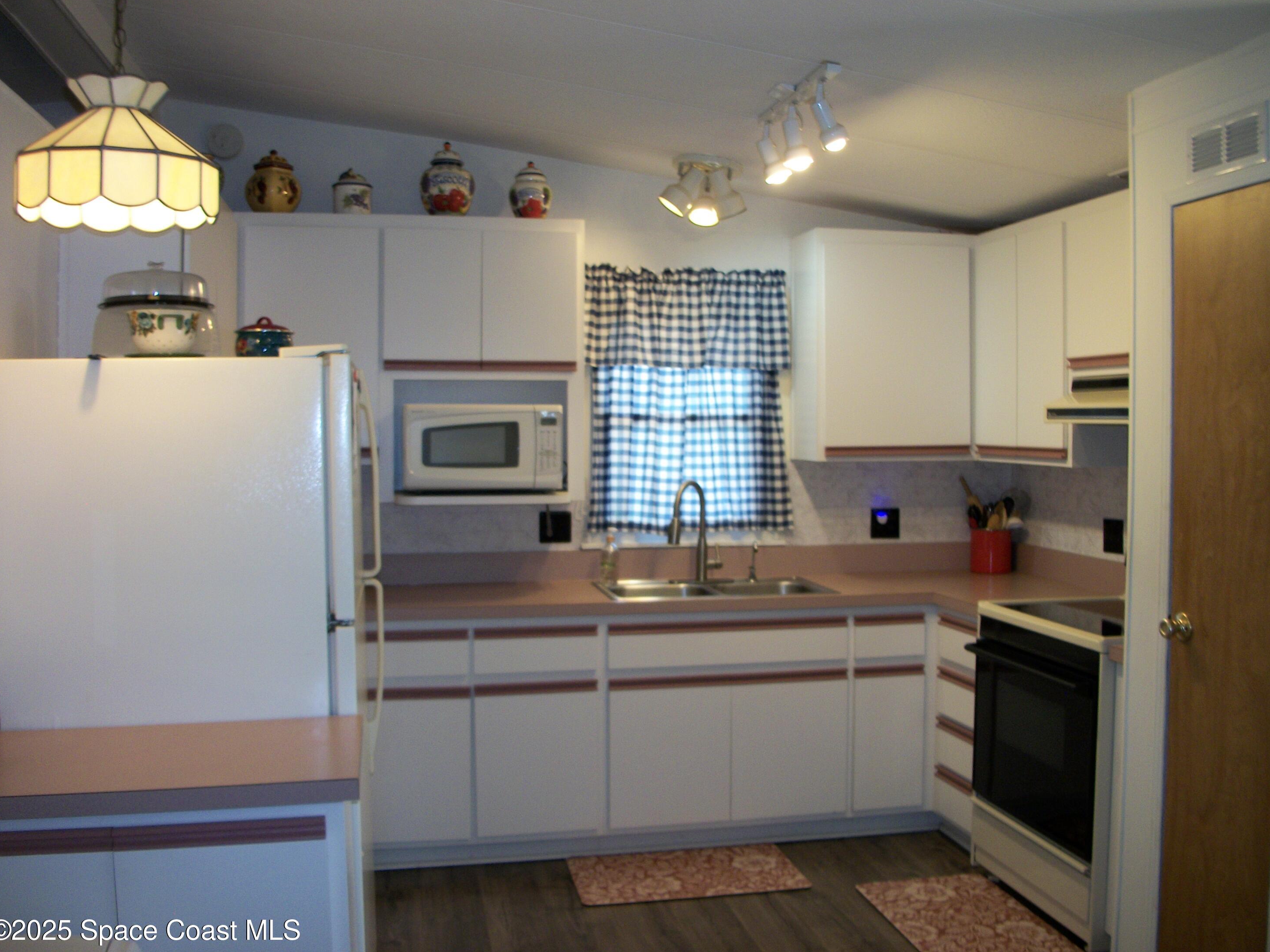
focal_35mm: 33
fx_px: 1211
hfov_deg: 55.3
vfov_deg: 42.9
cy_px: 484
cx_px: 643
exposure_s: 1/30
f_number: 2.9
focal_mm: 5.7
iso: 80
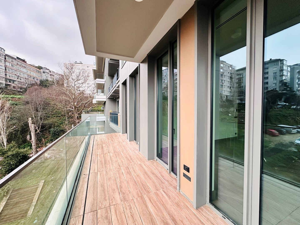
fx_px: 121
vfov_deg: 85.7
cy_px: 112
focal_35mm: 14
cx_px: 150
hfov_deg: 102.1
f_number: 2.2
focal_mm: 2.22
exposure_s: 1/99
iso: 125
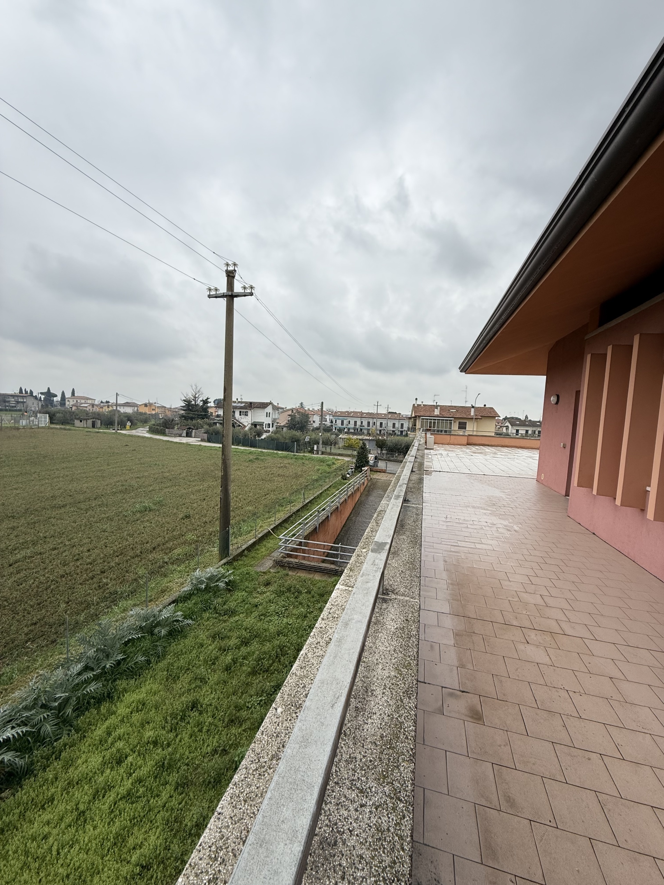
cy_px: 442
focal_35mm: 14
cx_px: 332
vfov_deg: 102.1
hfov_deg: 85.7
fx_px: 358
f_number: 2.2
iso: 50
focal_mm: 2.22
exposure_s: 1/644
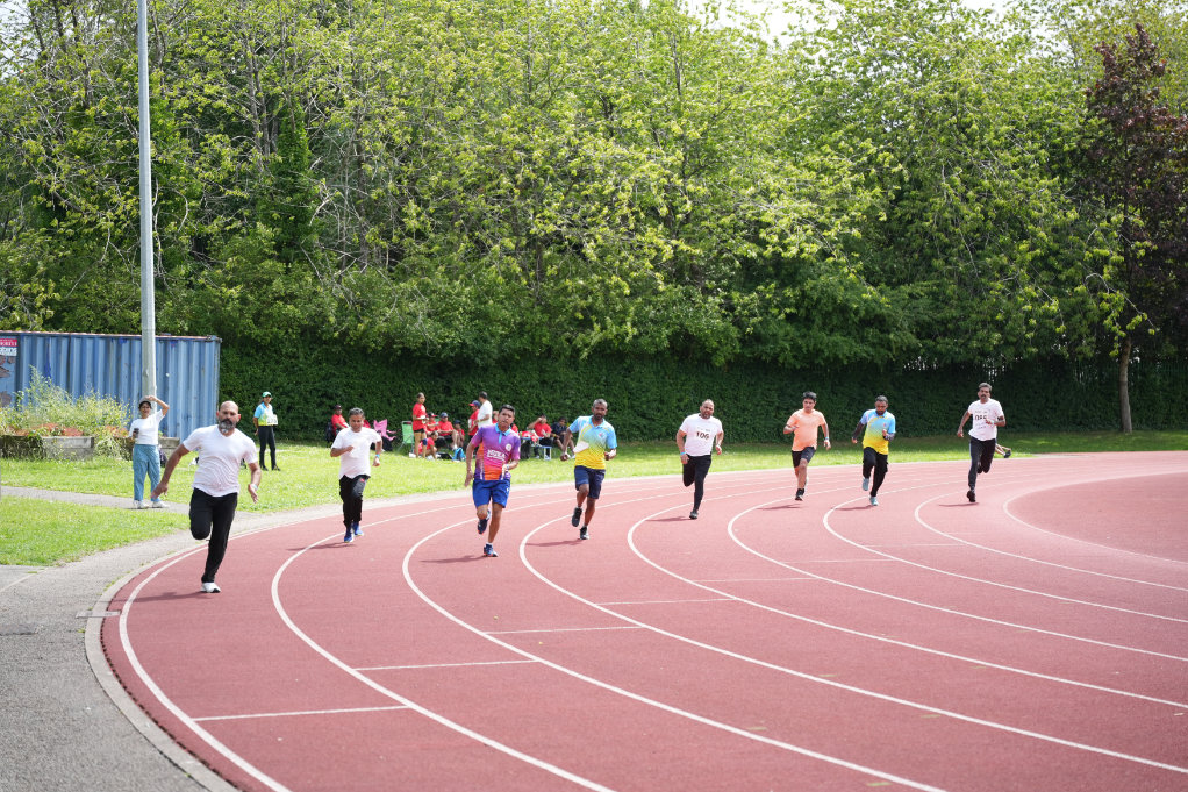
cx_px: 594
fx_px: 2309
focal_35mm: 70
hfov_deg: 28.8
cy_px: 396
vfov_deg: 19.5
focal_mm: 70
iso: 250
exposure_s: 1/1250
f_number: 2.8
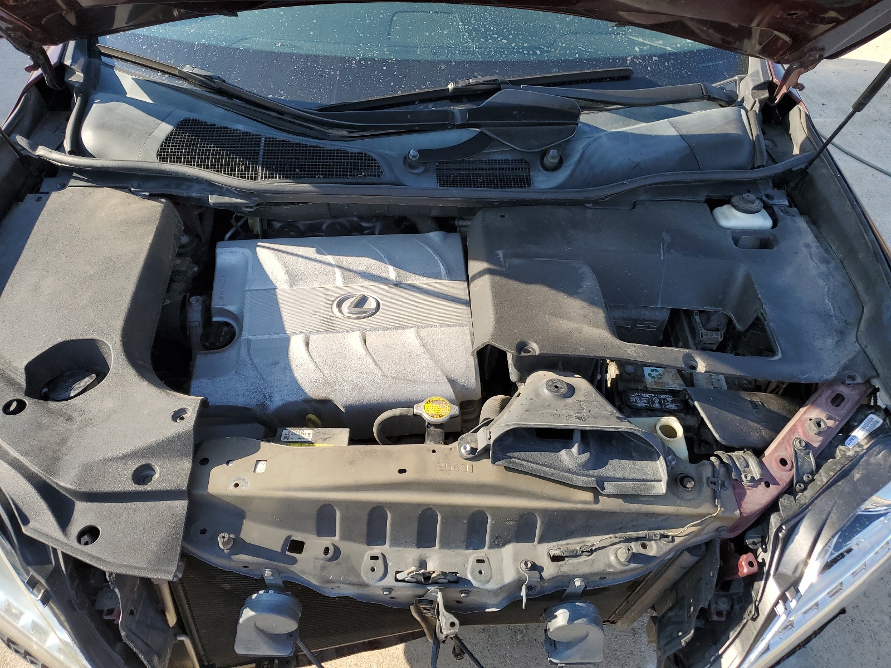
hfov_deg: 67.3
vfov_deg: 53.1
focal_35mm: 26
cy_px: 334
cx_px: 446
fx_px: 669
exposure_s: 1/1111
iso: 50
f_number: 1.5
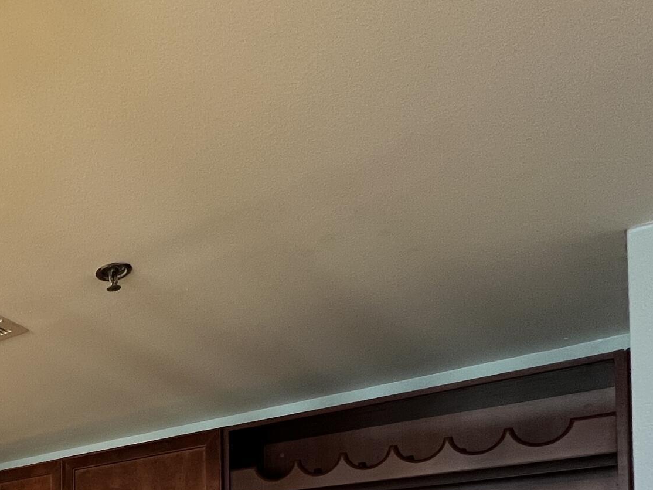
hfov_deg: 41.6
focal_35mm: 35
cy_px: 602
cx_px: -70
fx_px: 660
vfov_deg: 32.7
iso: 160
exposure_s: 1/60
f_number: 1.8
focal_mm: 1.57
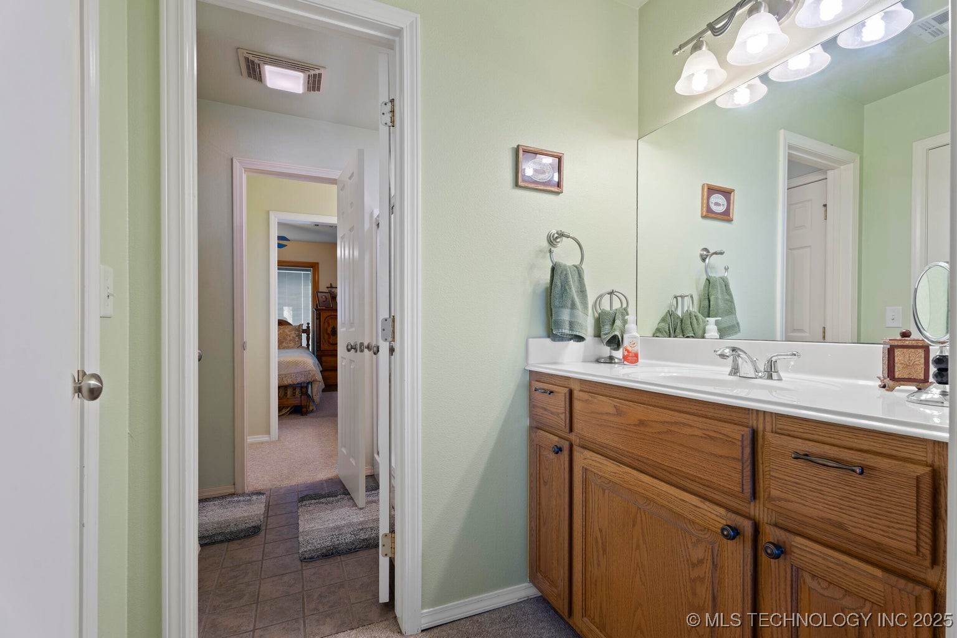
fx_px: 425
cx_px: 478
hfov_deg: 96.7
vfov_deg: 73.7
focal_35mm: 16
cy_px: 319
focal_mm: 16
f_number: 9
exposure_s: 1/1.25
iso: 250
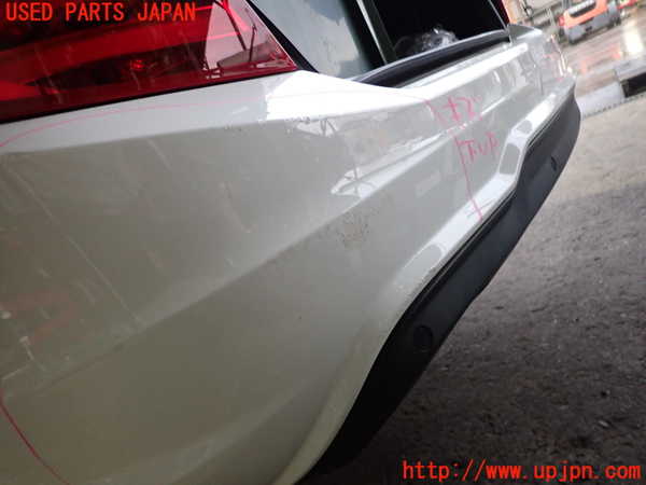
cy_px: 242
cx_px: 323
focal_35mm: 25
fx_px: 467
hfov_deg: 69.4
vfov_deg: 54.9
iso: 500
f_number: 2
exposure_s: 1/30
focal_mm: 4.5
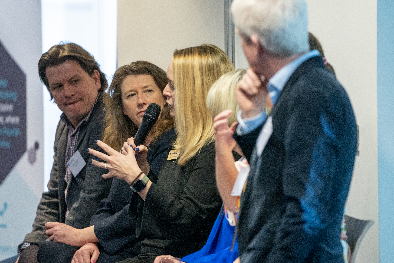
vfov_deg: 4.6
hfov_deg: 6.9
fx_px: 3283
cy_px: 132
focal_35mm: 300
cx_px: 197
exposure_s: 1/320
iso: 3200
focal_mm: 200
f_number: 2.8
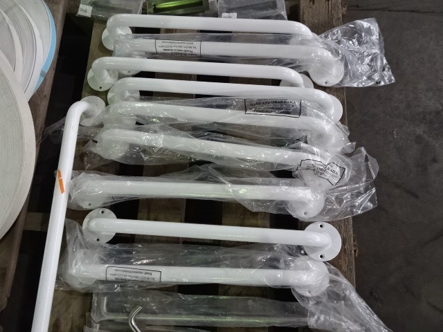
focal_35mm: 24
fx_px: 307
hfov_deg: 71.6
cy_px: 166
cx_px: 222
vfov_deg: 56.8
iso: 320
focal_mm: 4.1
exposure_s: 1/30
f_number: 3.5
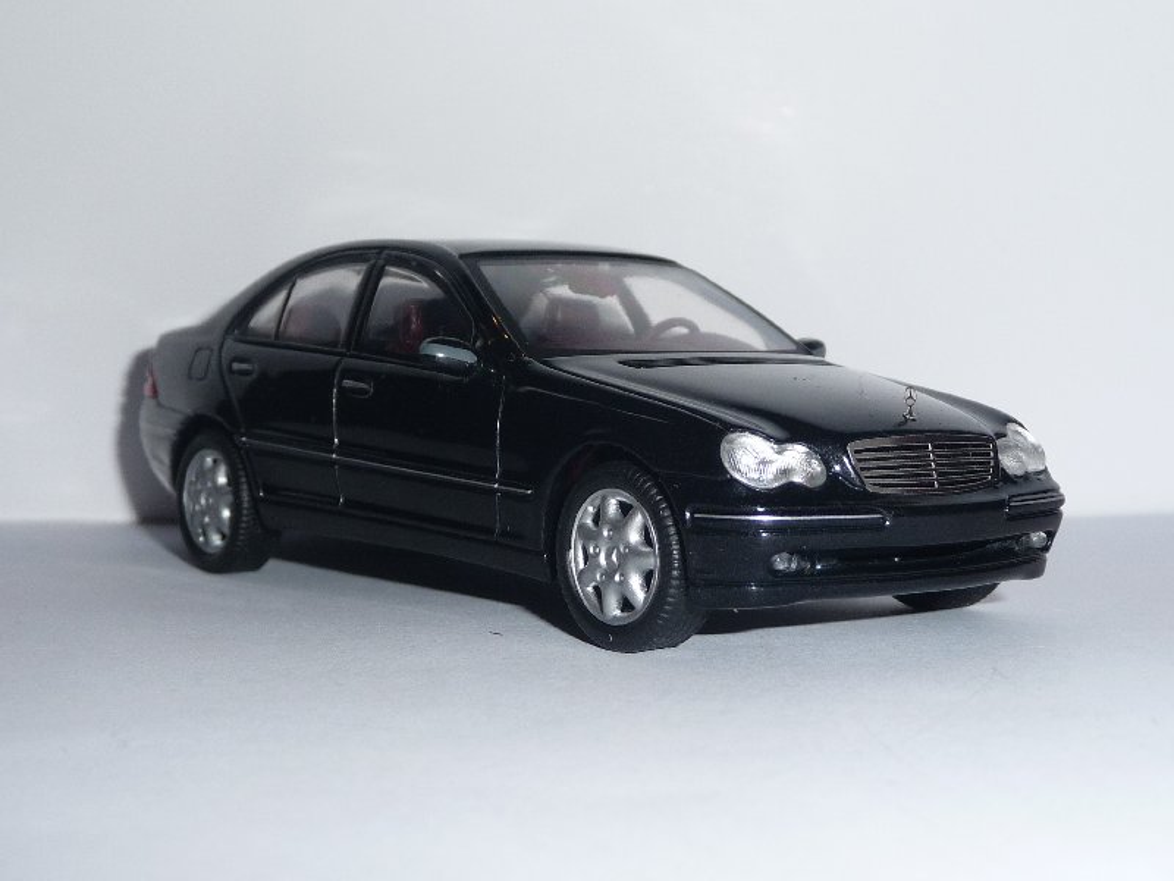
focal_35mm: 61
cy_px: 440
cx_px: 587
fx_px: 2069
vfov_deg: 24.0
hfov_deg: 31.7
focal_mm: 7.6
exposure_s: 1/30
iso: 100
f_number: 4.1
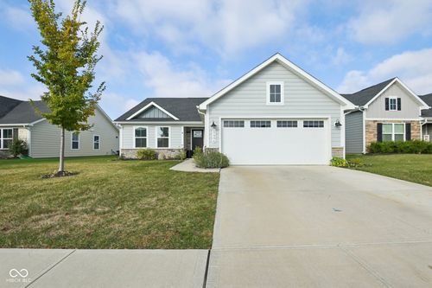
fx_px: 192
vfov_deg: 73.7
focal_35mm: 16
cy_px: 144
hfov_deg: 96.8
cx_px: 216
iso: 100
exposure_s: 1/320
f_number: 8
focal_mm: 16
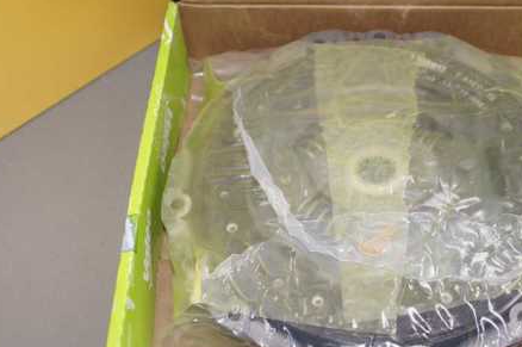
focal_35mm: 57
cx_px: 365
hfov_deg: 34.6
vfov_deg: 23.7
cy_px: 190
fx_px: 826
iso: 320
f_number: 4.5
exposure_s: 1/60
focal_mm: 26
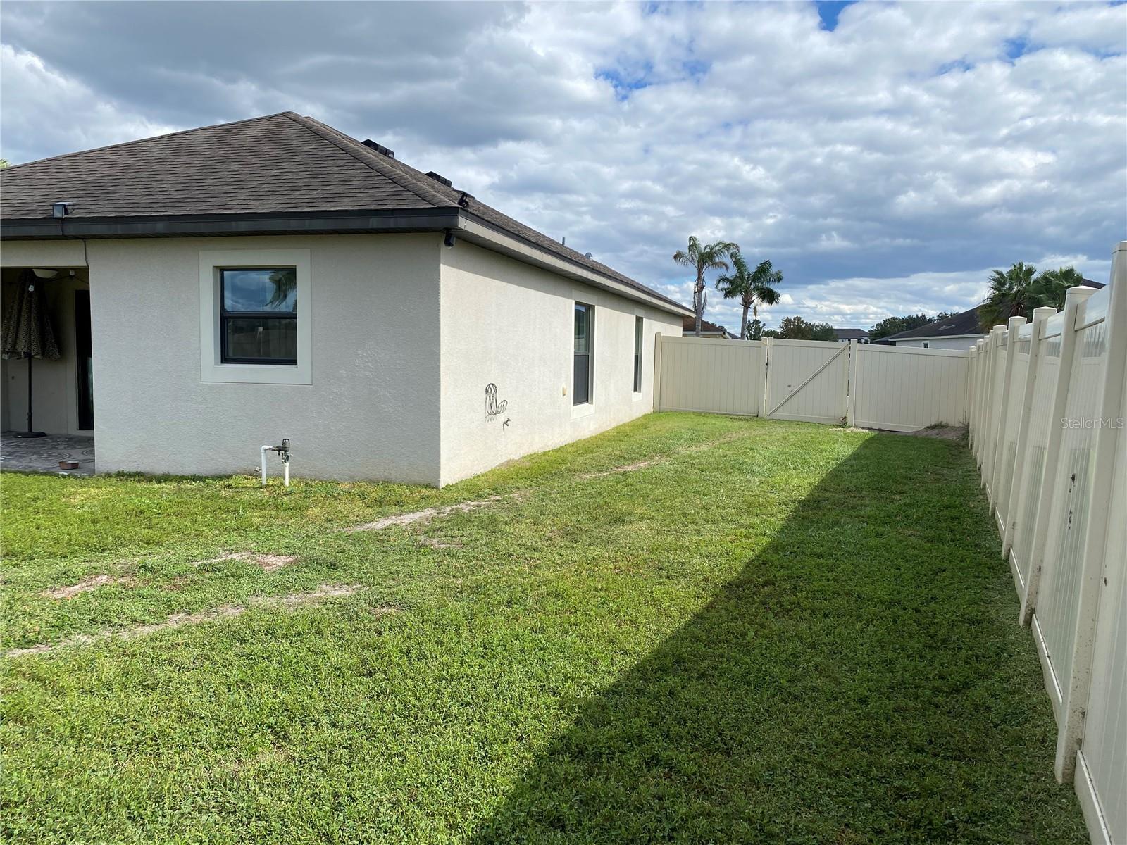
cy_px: 422
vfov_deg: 53.1
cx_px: 564
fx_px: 846
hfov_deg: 67.3
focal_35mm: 26
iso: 32
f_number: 1.8
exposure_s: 1/2967
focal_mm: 4.25
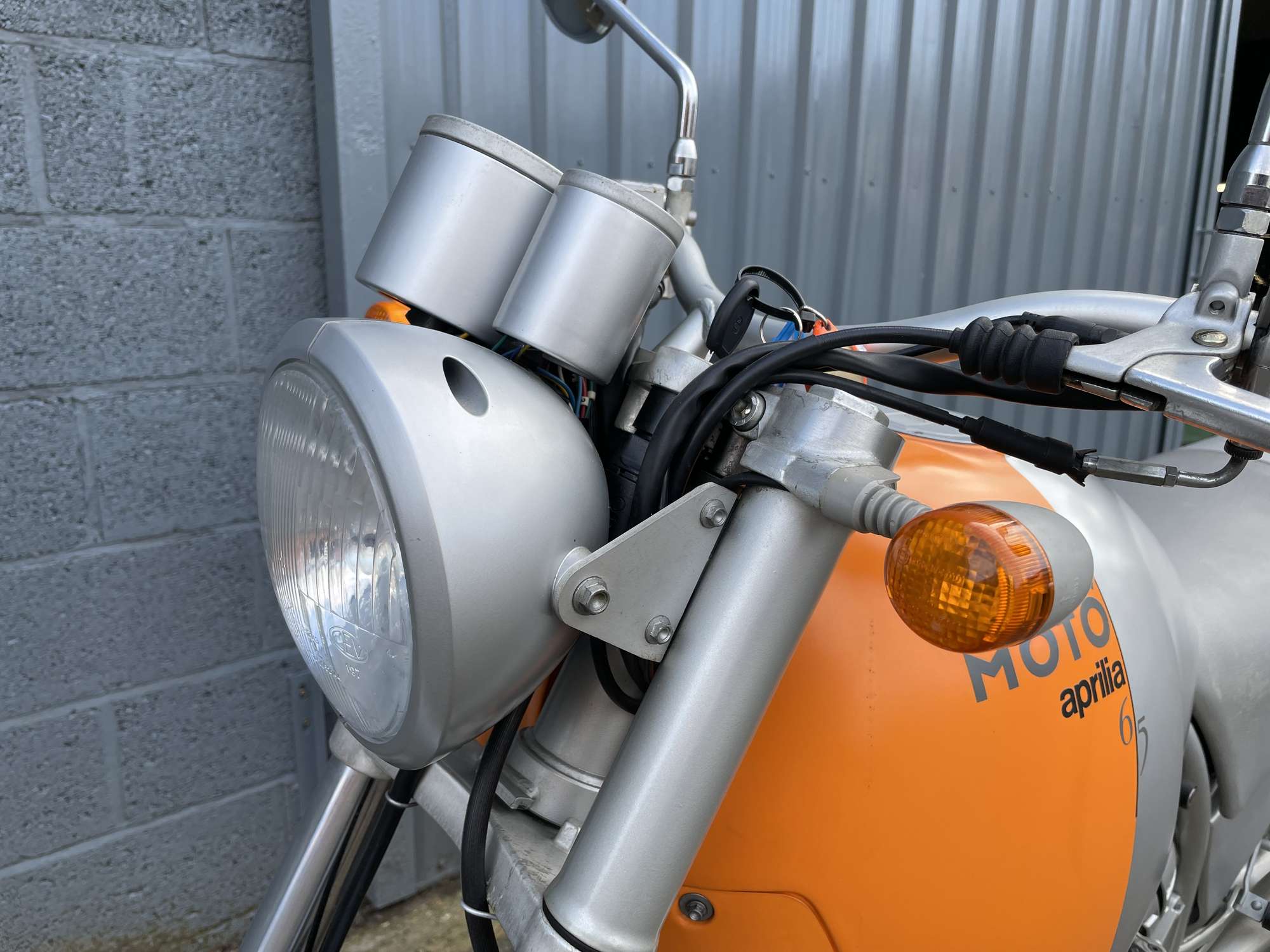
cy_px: 476
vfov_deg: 53.1
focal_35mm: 26
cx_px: 635
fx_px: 954
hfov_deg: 67.3
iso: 32
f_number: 1.6
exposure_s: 1/412
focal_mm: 4.2
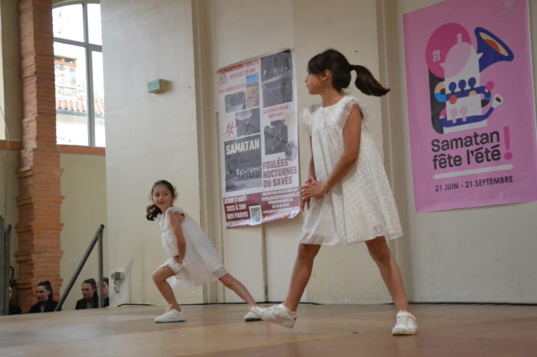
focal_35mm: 60
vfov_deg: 22.6
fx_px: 895
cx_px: 268
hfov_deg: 33.4
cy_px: 178
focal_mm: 40
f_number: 4.5
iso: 3200
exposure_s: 1/250
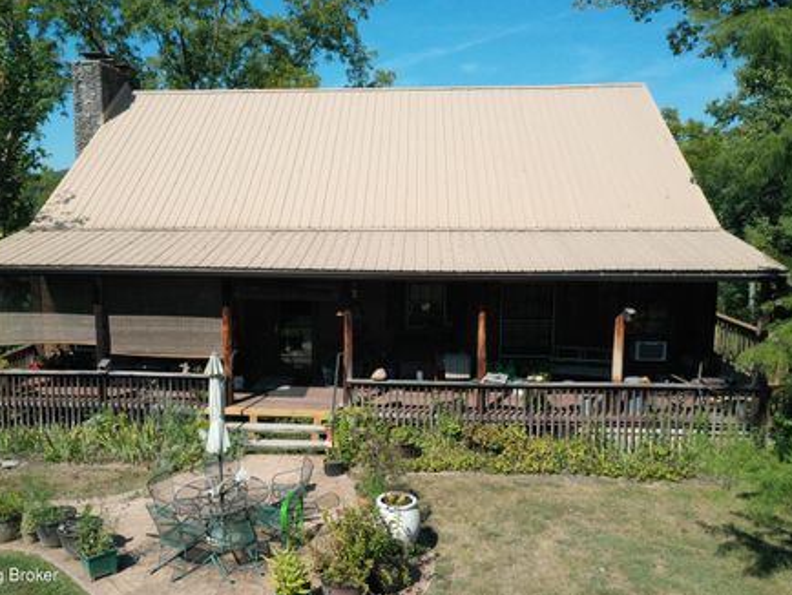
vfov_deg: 45.5
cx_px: 354
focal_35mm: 31
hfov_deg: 58.2
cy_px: 298
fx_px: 710
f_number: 8
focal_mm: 10.26
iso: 800
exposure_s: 1/1600
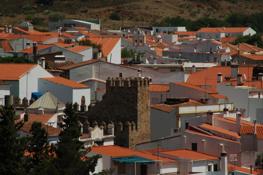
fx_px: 2190
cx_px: 132
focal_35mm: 300
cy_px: 88
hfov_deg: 6.9
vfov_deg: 4.6
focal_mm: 200
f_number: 11
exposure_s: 1/500
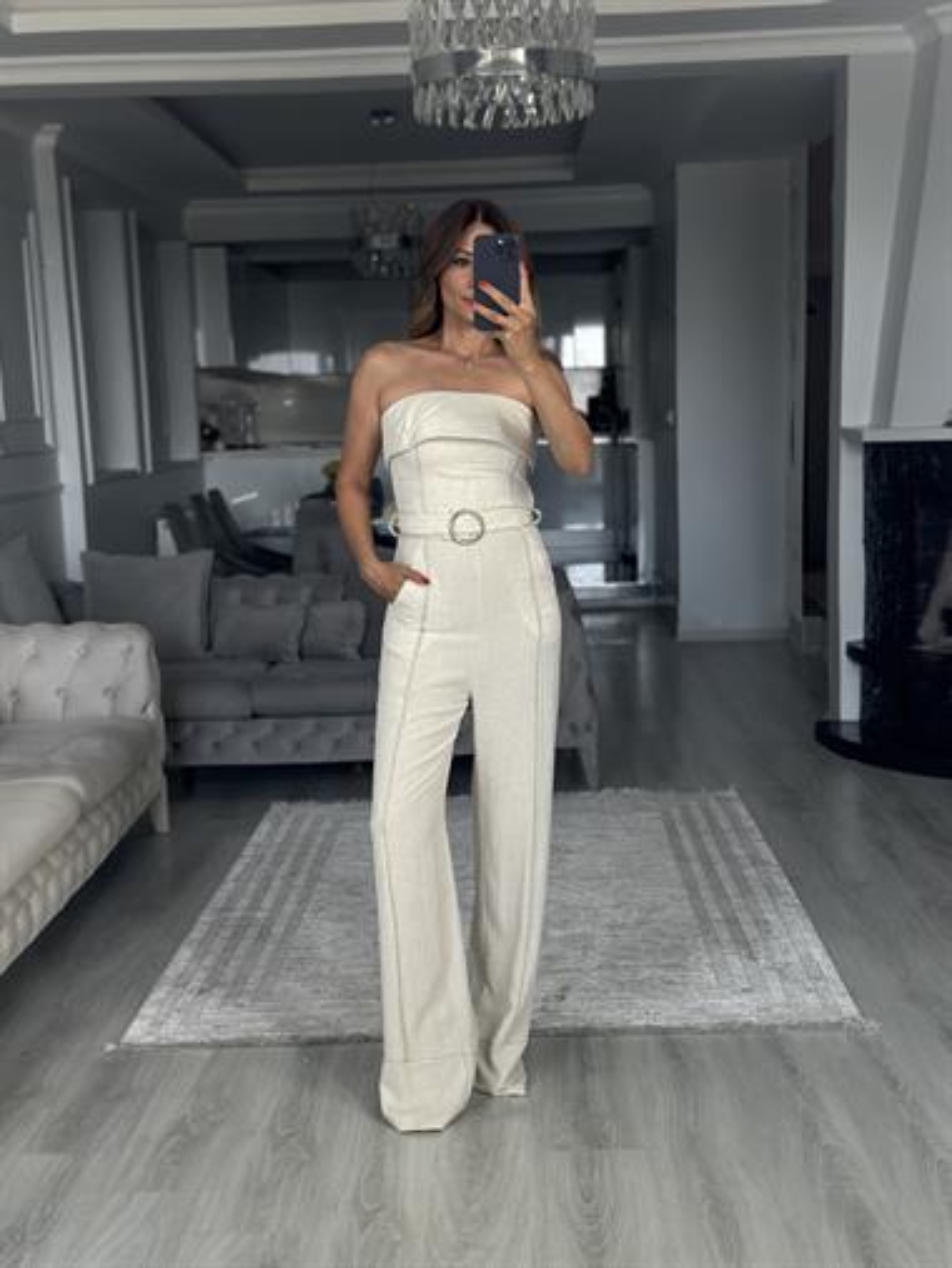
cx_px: 476
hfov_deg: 30.3
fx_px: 1759
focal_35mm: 48
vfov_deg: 39.6
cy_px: 634
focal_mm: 6.86
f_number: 1.78
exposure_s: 1/171
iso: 100
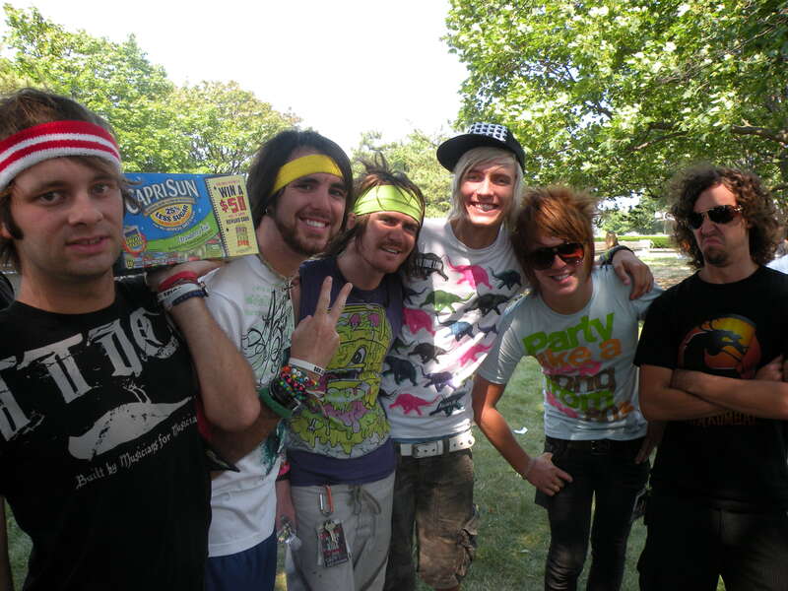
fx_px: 615
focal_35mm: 27
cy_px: 296
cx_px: 394
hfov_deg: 65.3
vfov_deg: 51.4
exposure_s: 1/101
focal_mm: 4.7
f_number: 4
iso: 64
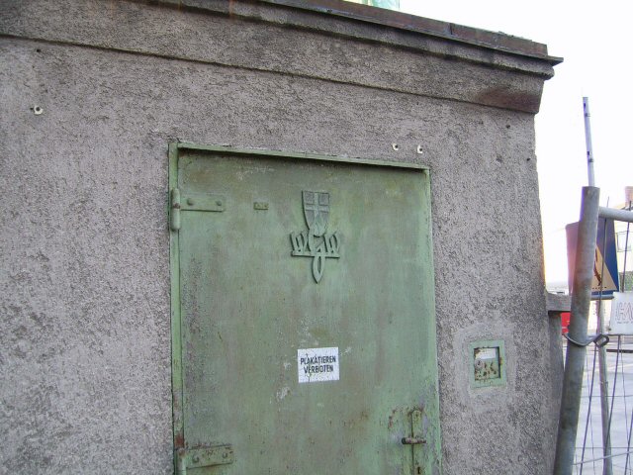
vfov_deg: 37.7
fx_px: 695
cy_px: 238
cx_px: 316
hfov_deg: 49.0
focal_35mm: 38
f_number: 3.2
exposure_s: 1/80
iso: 50
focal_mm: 7.8
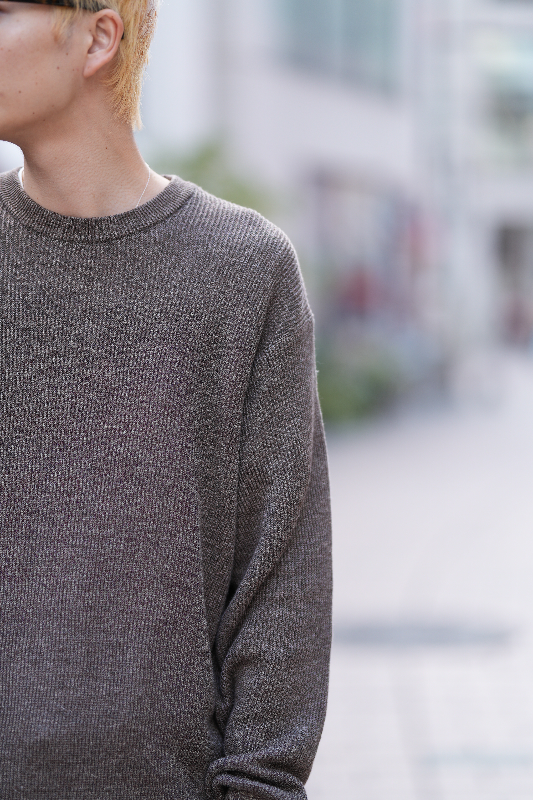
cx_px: 266
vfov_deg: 23.9
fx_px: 1888
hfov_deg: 16.1
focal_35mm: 85
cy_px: 400
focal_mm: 85
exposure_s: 1/400
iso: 100
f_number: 1.4
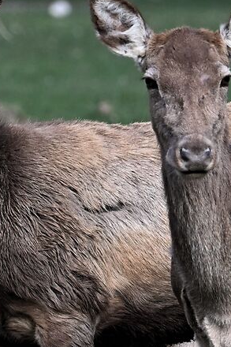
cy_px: 211
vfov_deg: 1.1
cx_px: 544
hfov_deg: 0.7
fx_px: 17867
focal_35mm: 1855
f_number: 8
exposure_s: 1/640
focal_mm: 340
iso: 800
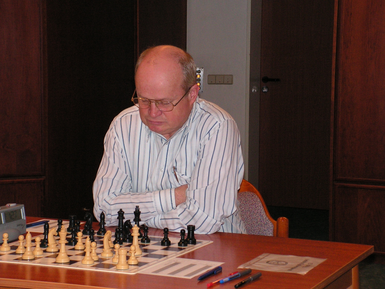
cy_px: 144
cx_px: 192
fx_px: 968
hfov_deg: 22.5
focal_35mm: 87
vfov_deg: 17.0
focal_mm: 14.5
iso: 200
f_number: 3.3
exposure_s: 1/100
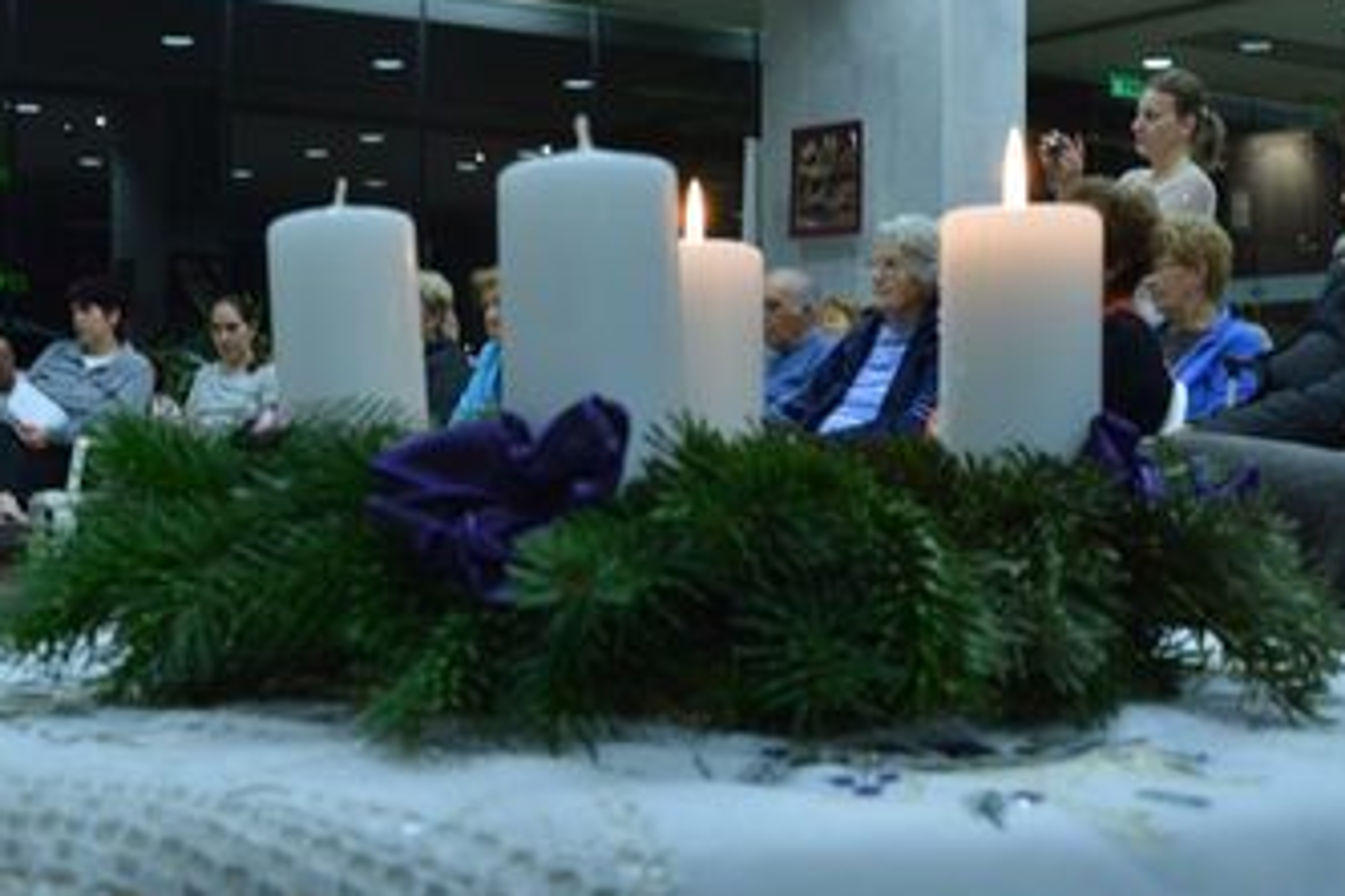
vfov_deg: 24.3
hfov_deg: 35.7
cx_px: 580
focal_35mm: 56
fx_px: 2082
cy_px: 440
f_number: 9
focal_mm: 25
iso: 800
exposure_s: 1/25
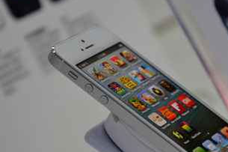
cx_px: 169
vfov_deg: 5.3
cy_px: 92
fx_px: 1632
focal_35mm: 258
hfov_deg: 8.0
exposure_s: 1/50
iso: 800
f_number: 6.3
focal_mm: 105
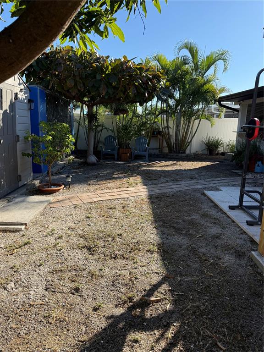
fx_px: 244
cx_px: 132
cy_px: 176
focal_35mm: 24
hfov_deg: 56.8
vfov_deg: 71.6
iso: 100
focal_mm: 6.76
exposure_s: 1/2370
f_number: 1.78
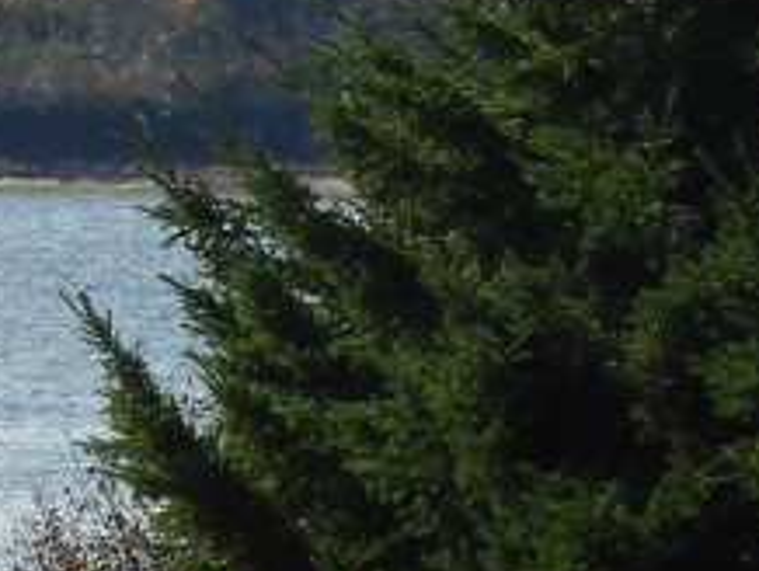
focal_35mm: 1783
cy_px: -289
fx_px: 39138
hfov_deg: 1.1
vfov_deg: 0.8
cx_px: 756
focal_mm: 48.4
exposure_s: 1/500
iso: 100
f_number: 5.5
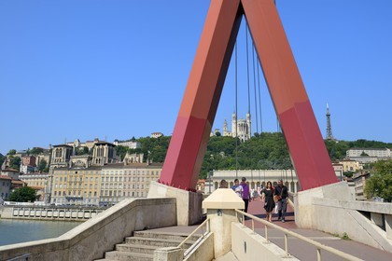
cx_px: 196
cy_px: 130
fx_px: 348
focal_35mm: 32
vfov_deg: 41.1
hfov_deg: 58.7
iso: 100
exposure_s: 1/320
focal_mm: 32
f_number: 9
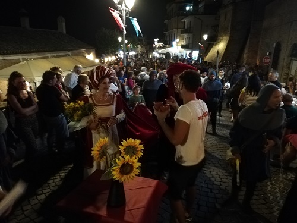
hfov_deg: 67.3
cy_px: 112
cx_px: 148
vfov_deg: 53.1
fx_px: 223
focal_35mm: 26
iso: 1600
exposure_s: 1/16.7
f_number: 2.2
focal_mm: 3.81
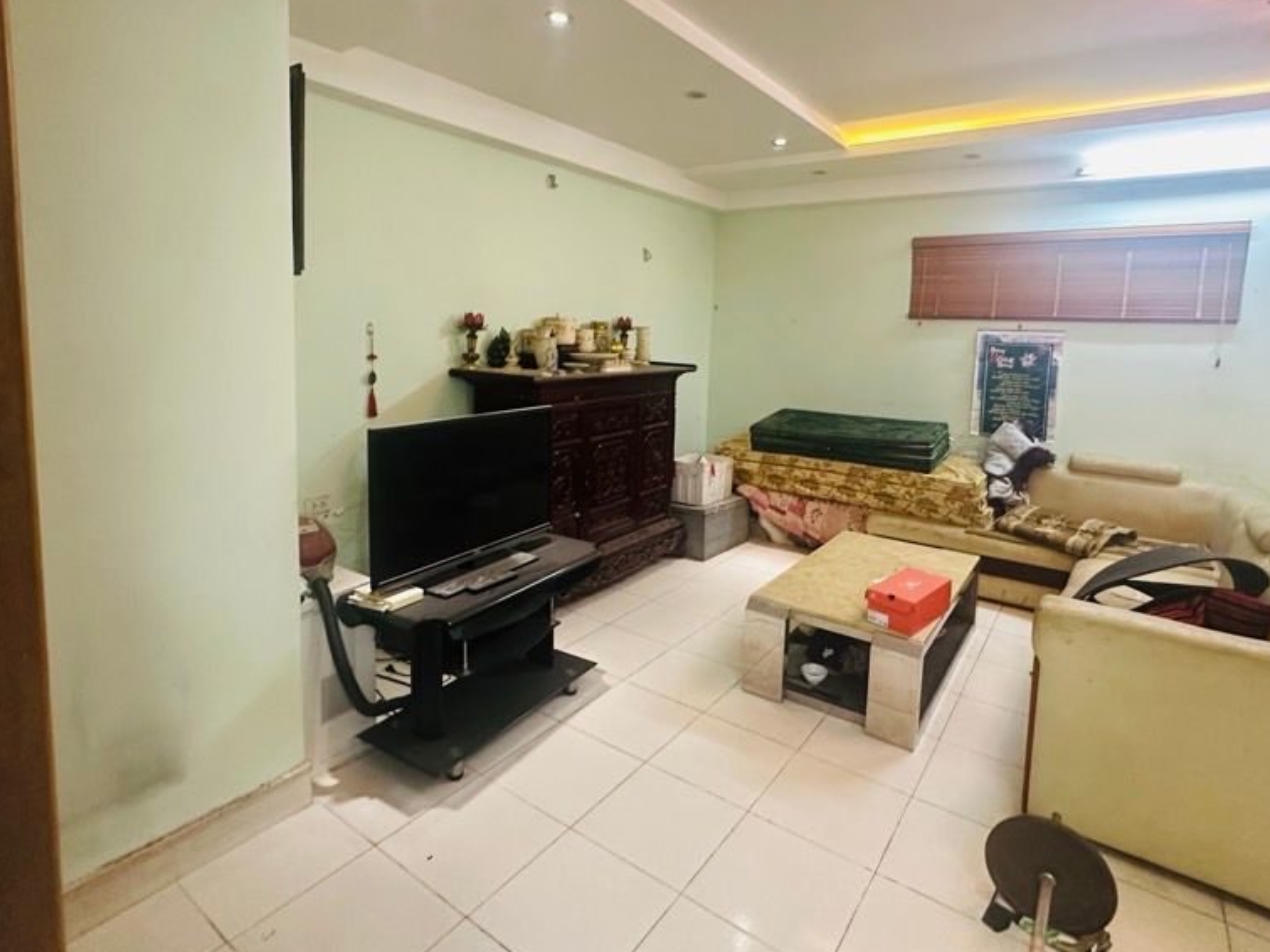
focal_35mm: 19
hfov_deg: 84.7
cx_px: 639
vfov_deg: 68.2
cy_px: 394
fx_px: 697
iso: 500
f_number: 2.2
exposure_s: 1/50
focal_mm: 2.22
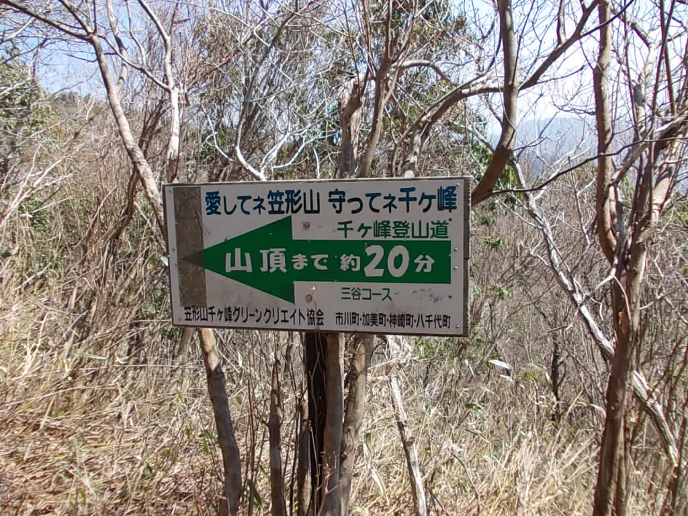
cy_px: 258
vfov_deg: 49.7
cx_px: 344
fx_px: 557
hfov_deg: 63.4
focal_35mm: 28
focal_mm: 4
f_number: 5.4
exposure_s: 1/160
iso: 80
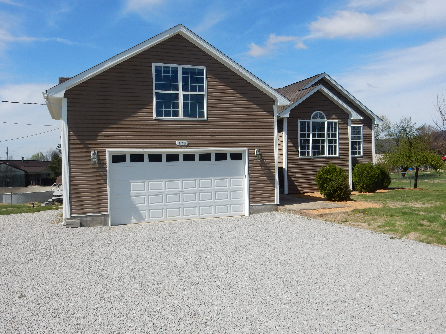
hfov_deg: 60.0
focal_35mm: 30
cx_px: 223
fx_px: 387
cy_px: 167
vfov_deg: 46.8
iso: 125
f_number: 4
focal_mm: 5.4
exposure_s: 1/1600
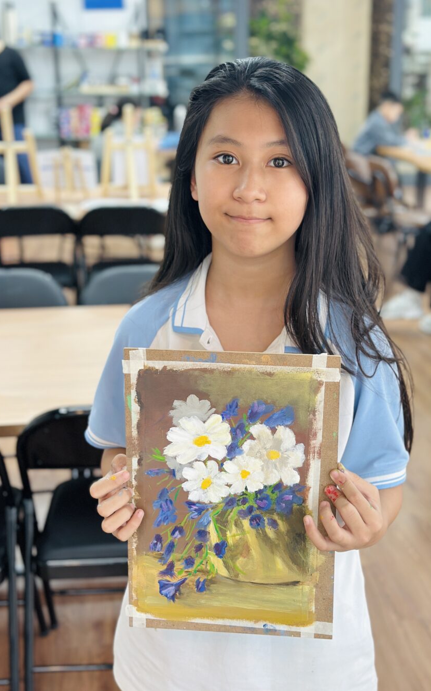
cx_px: 248
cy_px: 346
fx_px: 959
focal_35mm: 51
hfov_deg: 25.3
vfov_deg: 39.6
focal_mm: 6.86
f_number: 1.78
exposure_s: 1/94
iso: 125
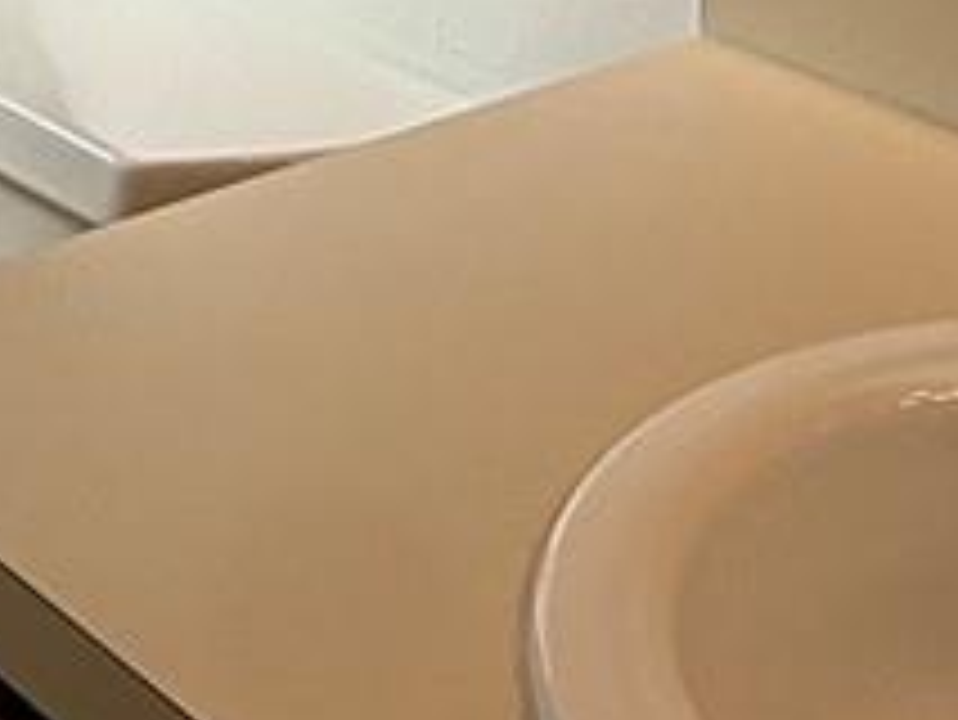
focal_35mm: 105
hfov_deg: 18.0
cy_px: -1026
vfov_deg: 11.5
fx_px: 2908
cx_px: -108
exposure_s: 1/405
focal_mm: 2.22
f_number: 2.2
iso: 50
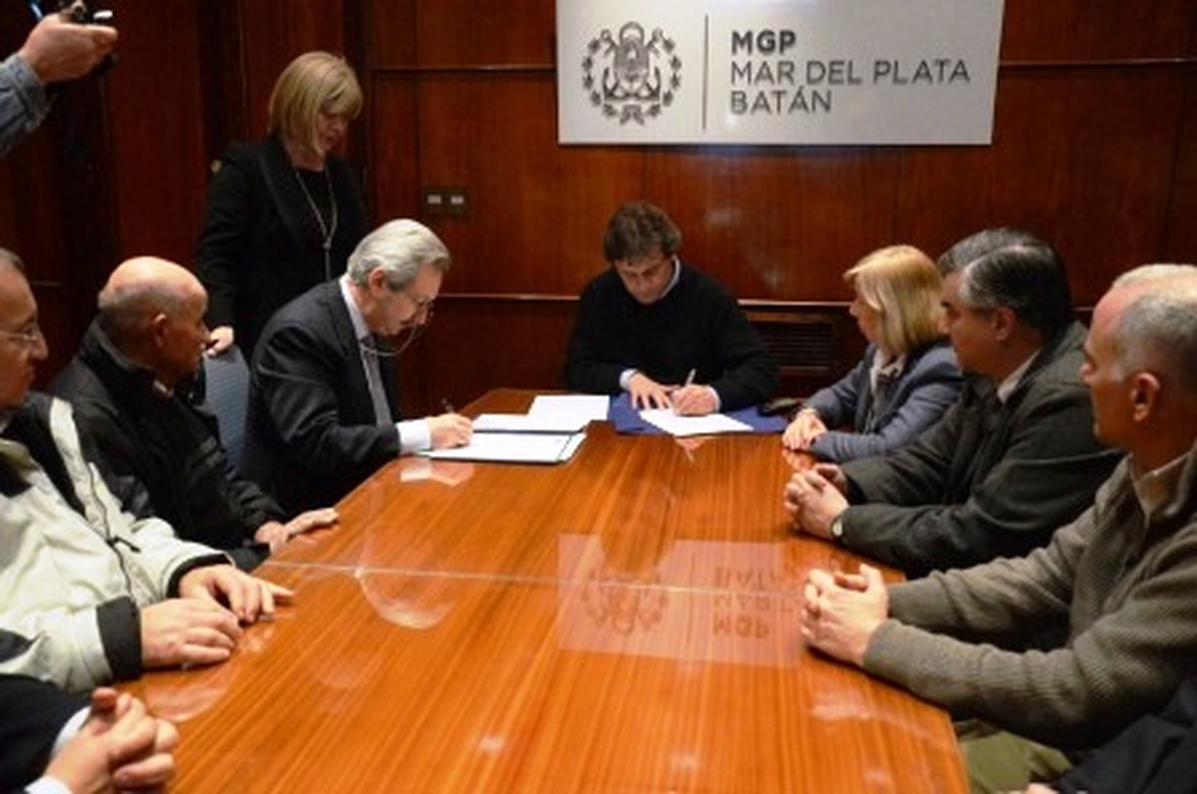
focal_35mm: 36
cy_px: 397
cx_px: 598
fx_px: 1195
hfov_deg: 53.2
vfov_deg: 36.7
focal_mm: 24
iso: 2500
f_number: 5.6
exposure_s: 1/60
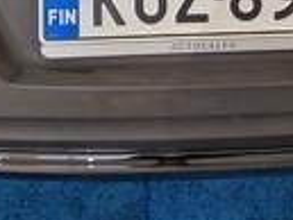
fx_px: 966
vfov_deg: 11.6
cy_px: -236
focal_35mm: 114
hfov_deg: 17.2
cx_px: 191
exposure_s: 1/100
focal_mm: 5.4
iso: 160
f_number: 1.8
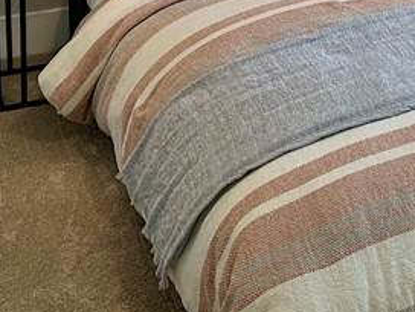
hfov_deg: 19.4
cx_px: 427
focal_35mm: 98
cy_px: -242
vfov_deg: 13.6
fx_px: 1175
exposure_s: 1/120
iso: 100
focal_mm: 5.7
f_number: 1.5
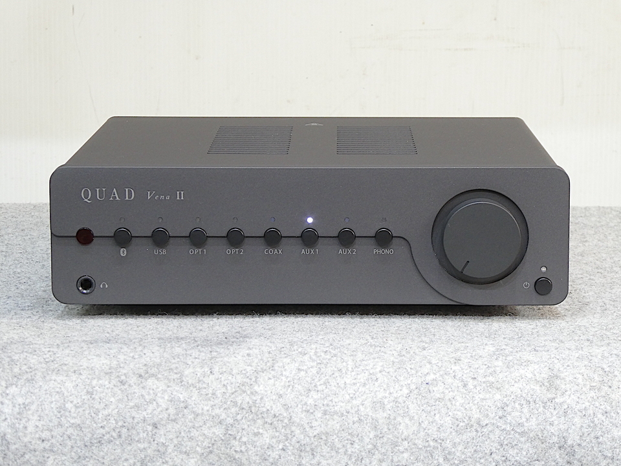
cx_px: 310
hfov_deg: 17.1
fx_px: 2063
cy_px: 233
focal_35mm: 115
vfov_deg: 12.9
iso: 200
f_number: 5.1
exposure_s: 1/8
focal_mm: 20.6
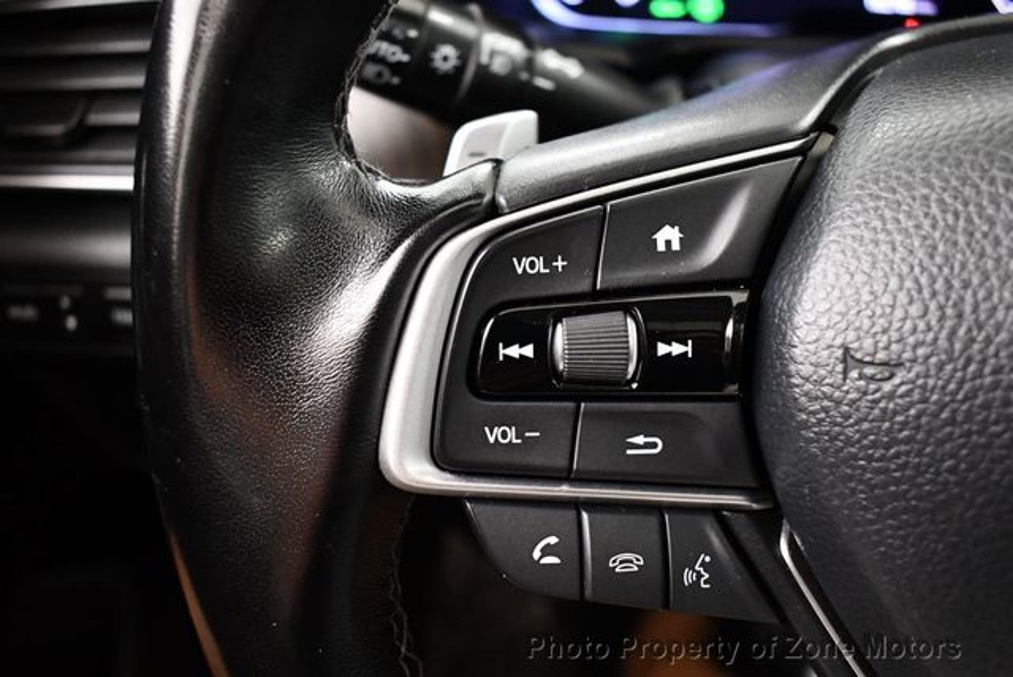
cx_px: 506
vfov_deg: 36.9
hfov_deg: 53.1
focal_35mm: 36
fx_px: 1014
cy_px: 338
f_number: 3.5
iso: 3600
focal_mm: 18
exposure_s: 1/60
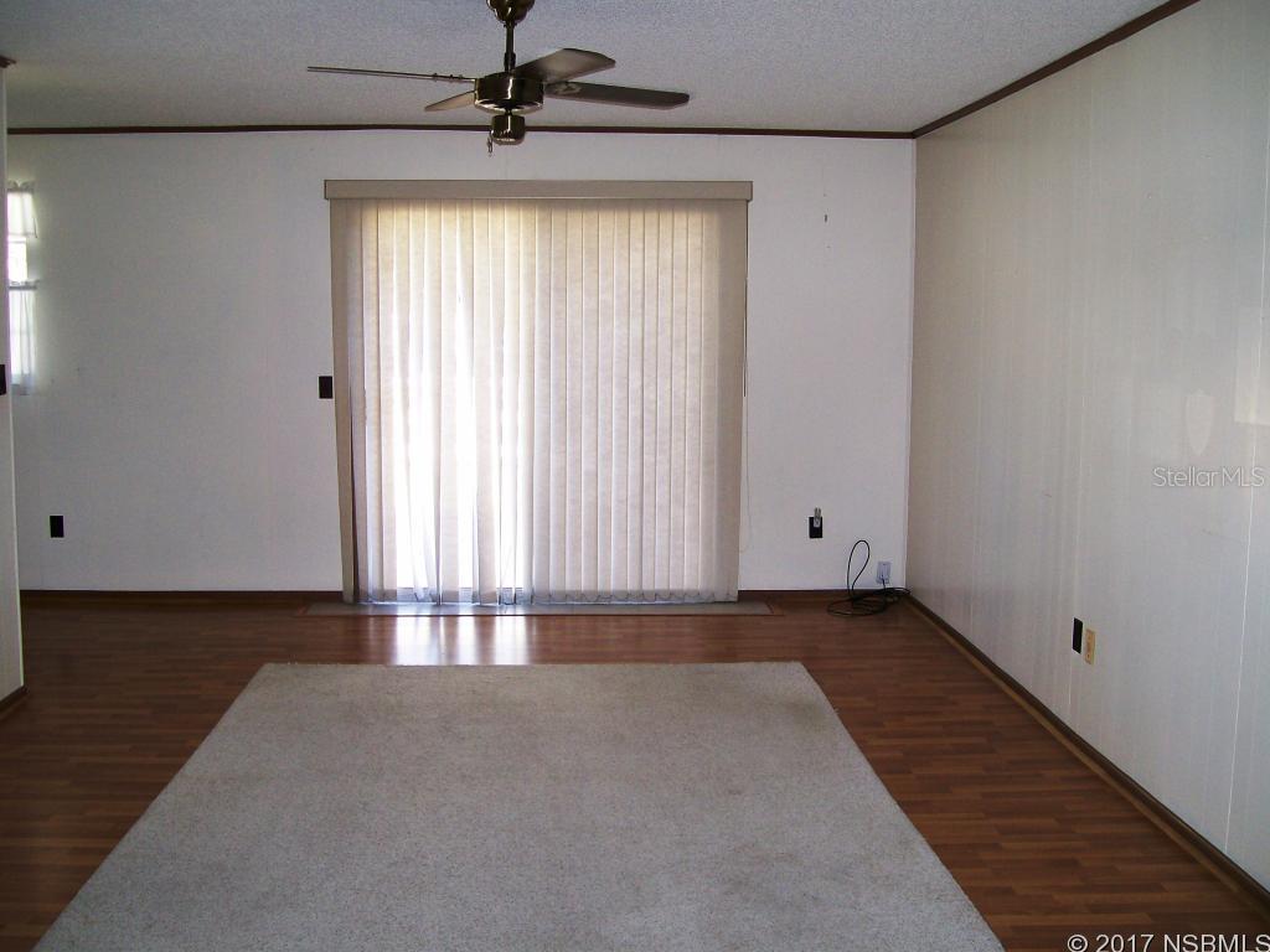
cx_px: 635
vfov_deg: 39.7
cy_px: 476
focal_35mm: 36
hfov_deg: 51.4
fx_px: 1321
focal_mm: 6
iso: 80
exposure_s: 1/64
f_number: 2.7
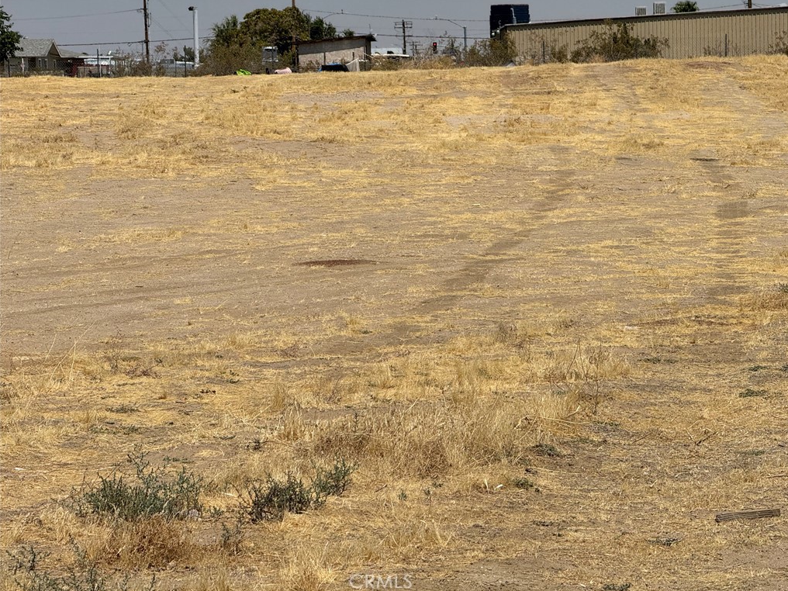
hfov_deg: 16.3
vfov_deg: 12.2
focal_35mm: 121
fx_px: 2754
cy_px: 295
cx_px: 396
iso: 50
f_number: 2.8
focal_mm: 15.66
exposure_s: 1/3891
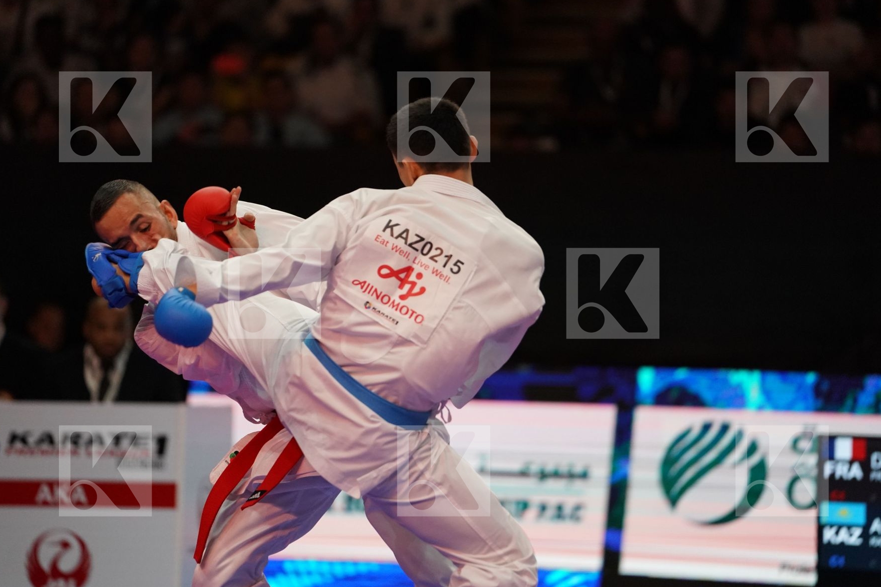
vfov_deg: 6.7
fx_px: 4991
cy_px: 294
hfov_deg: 10.1
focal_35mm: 204
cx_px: 444
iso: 4000
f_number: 2.8
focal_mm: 200
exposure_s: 1/1000
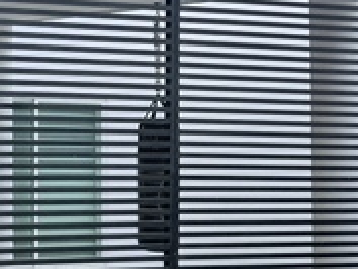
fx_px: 1687
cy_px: 71
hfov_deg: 11.9
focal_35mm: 163
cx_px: -32
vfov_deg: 9.1
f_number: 1.78
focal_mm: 6.76
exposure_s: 1/510
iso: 80
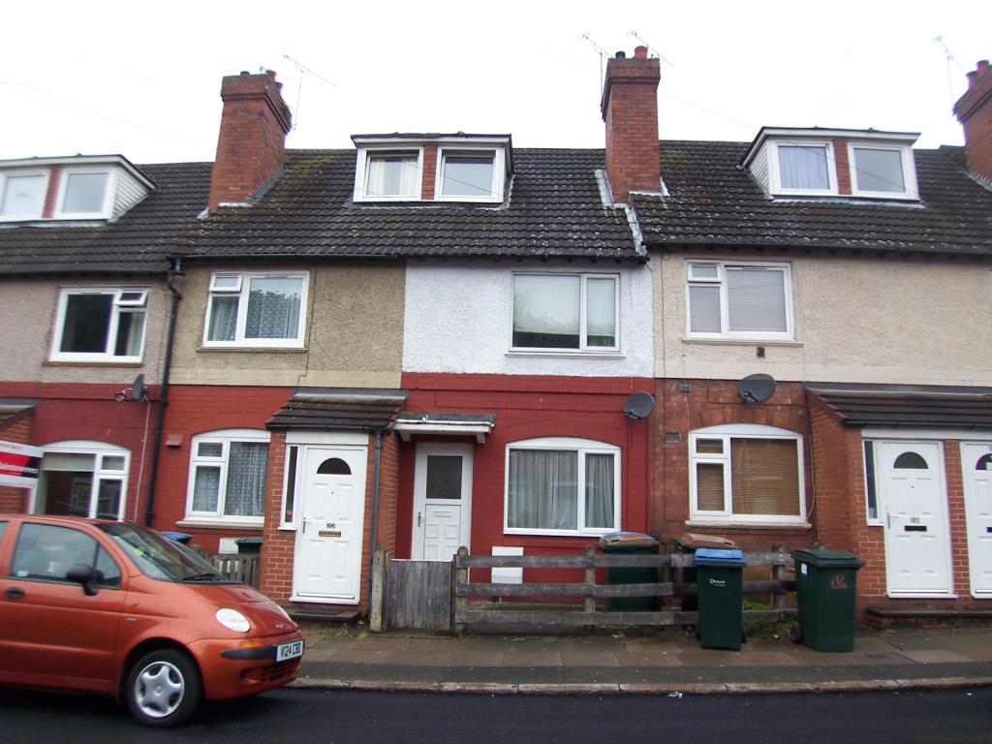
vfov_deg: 58.9
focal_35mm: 23
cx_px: 496
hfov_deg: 73.9
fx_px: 659
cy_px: 372
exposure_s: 1/200
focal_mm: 3.8
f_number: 2.8
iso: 64
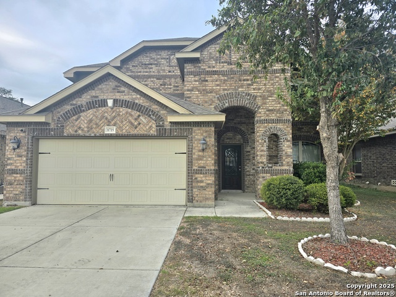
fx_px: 263
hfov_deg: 73.9
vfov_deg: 58.9
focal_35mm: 23
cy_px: 148
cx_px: 198
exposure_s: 1/417
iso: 12
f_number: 1.7
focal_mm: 6.3
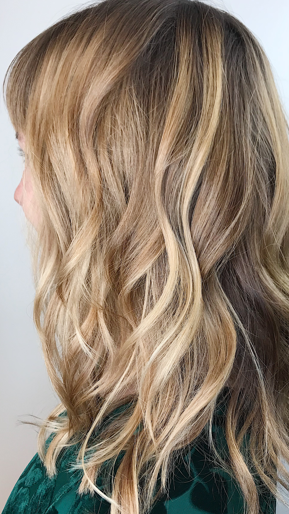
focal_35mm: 36
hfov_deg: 32.8
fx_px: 490
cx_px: 166
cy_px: 283
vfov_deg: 55.2
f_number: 1.8
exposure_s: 1/120
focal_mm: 3.99
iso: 32
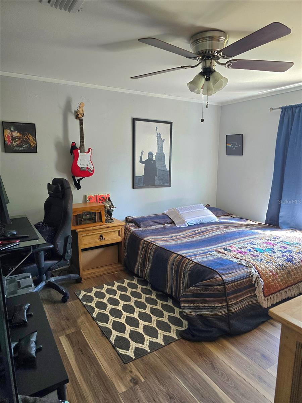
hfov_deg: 58.9
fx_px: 268
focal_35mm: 23
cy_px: 202
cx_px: 151
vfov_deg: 73.9
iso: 250
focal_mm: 6.3
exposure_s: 1/120
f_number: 1.7
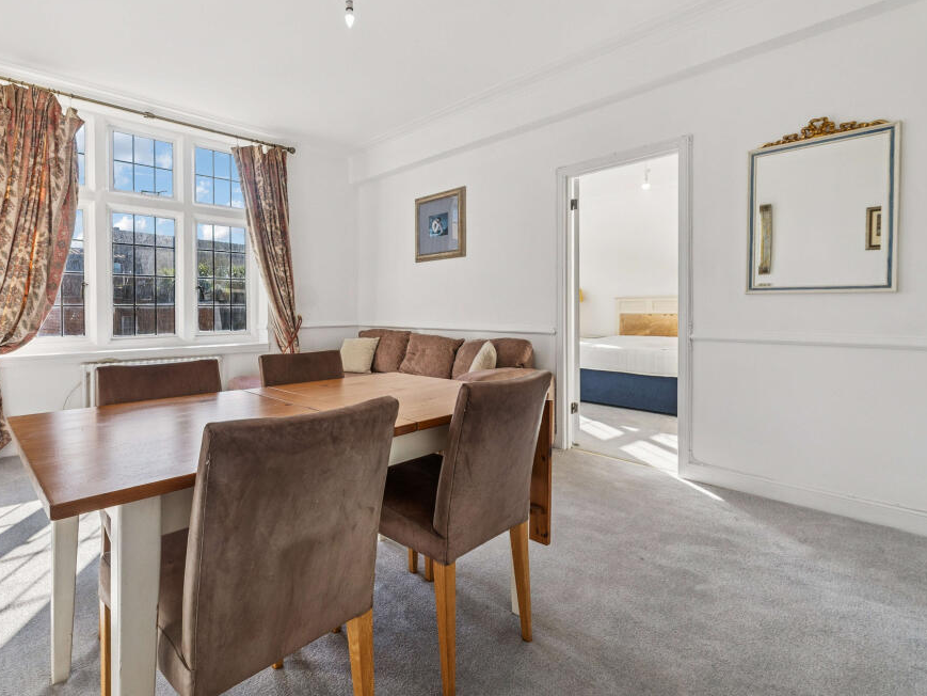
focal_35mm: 17
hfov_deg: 90.4
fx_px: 455
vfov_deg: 74.7
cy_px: 343
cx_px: 396
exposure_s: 1/250
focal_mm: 10
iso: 250
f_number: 6.3
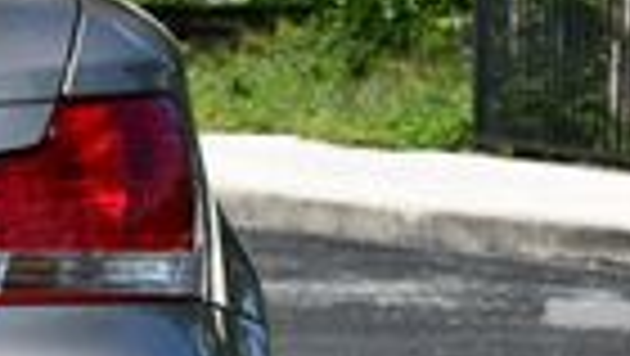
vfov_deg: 3.7
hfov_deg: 6.5
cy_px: 135
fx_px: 5433
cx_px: -567
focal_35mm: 325
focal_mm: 34
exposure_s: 1/320
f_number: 9
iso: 100
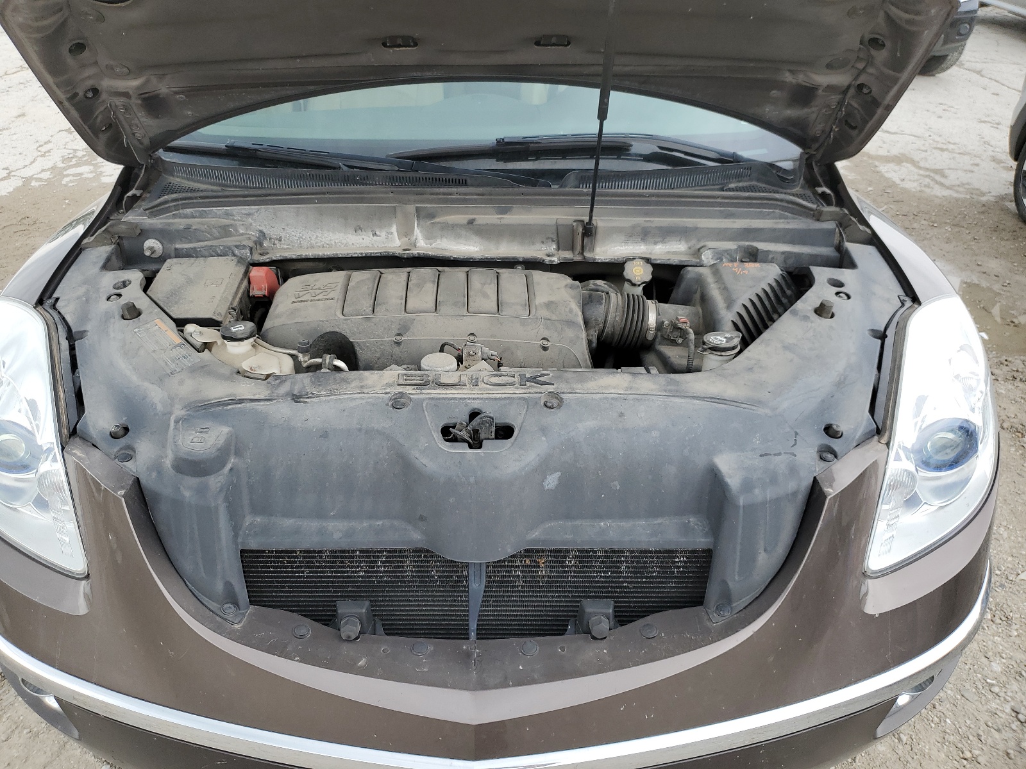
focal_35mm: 26
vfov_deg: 53.1
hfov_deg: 67.3
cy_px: 384
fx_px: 771
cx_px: 513
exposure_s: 1/357
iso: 50
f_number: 1.5
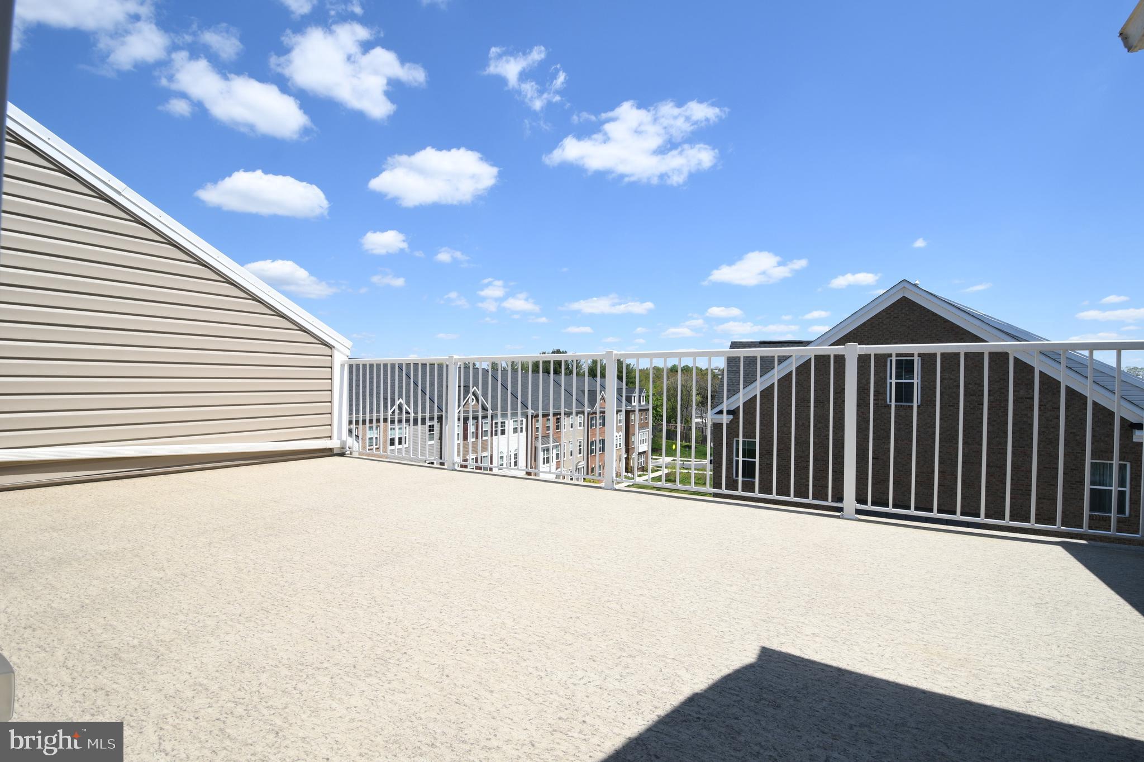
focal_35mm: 15
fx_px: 476
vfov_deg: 77.3
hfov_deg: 100.4
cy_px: 381
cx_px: 572
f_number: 10
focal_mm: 10
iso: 125
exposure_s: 1/200
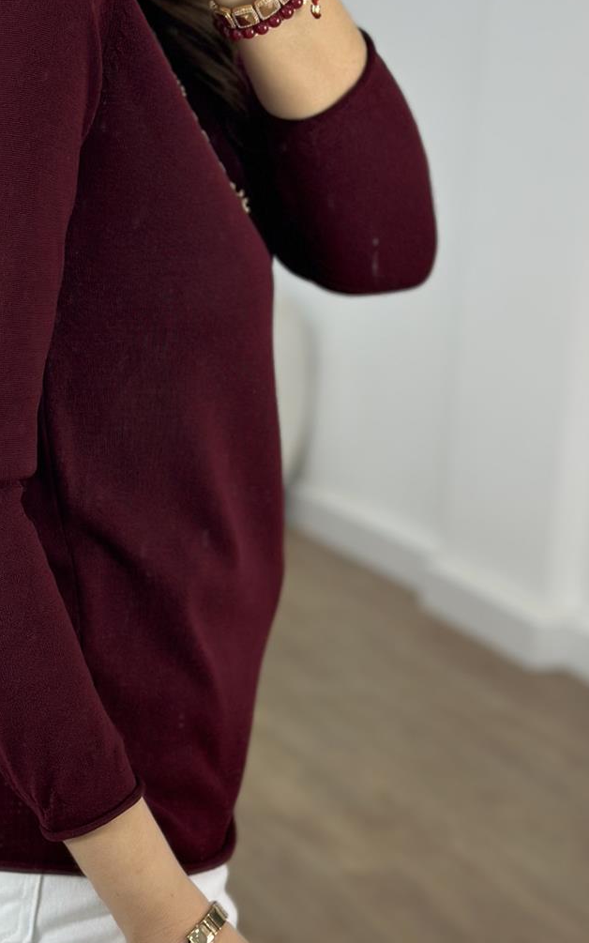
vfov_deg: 25.5
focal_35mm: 81
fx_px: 2081
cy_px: 425
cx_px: 65
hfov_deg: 15.9
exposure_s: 1/100
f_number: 1.78
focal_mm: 6.86
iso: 64
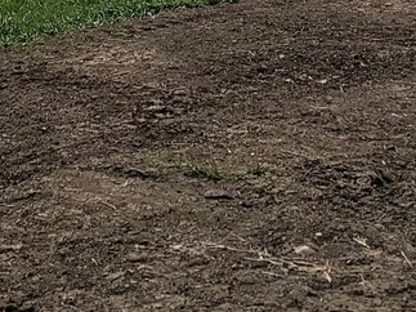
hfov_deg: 15.9
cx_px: 193
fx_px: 1490
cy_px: -280
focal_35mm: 124
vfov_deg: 11.0
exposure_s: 1/2621
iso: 20
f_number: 1.8
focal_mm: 7
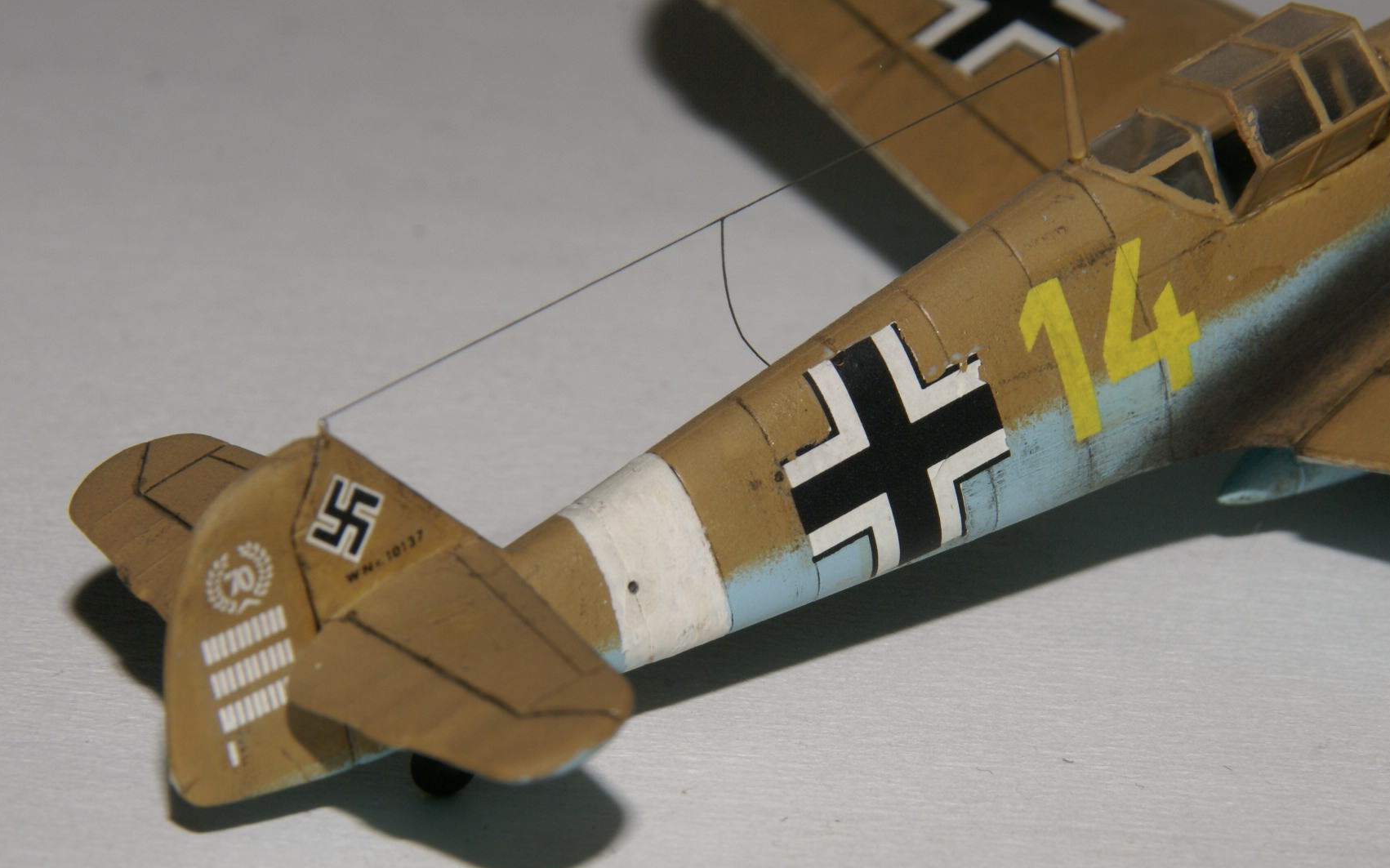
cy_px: 522
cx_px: 742
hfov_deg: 6.1
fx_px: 13067
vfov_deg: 3.8
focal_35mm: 345
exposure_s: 1/125
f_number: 22
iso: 400
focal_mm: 200
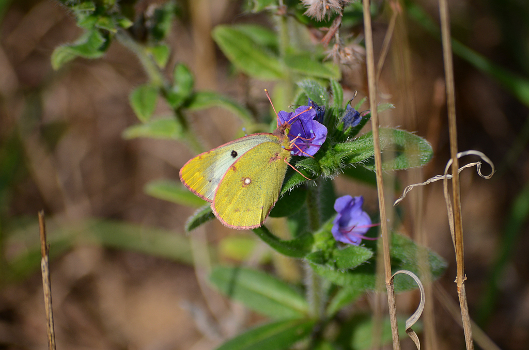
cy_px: 175
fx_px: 4399
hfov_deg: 6.9
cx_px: 264
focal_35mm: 300
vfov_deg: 4.6
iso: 200
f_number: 8
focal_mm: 200
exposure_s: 1/640
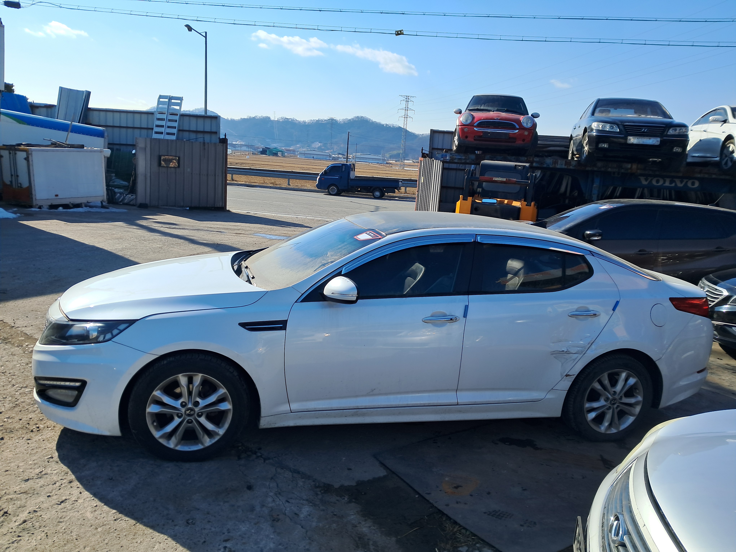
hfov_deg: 65.3
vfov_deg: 51.4
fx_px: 574
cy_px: 276
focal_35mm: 27
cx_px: 368
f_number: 1.8
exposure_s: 1/954
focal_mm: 4
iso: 50
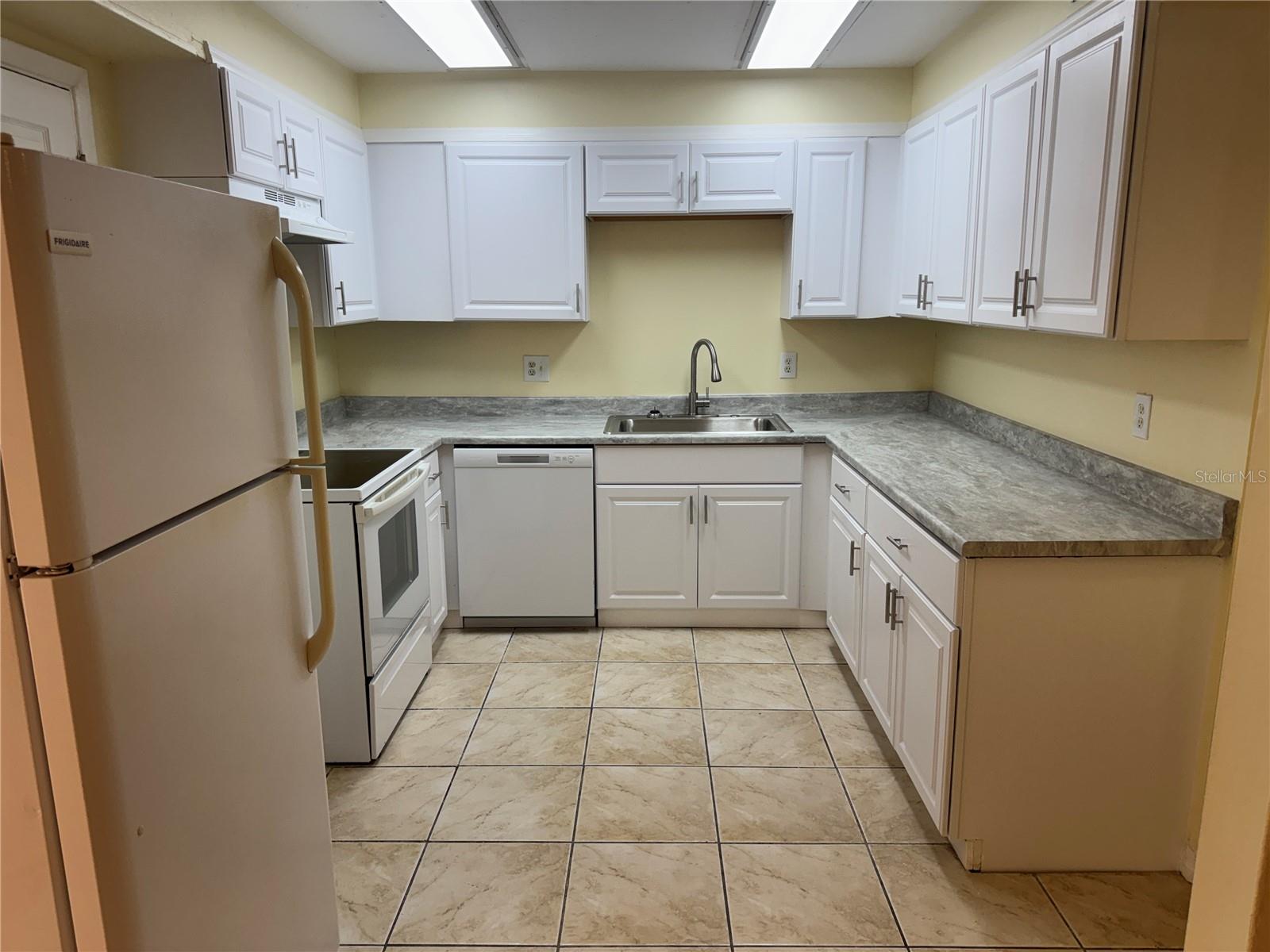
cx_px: 635
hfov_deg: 71.6
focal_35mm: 24
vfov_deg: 56.8
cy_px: 476
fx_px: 881
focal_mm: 6.76
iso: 64
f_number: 1.78
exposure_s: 1/241
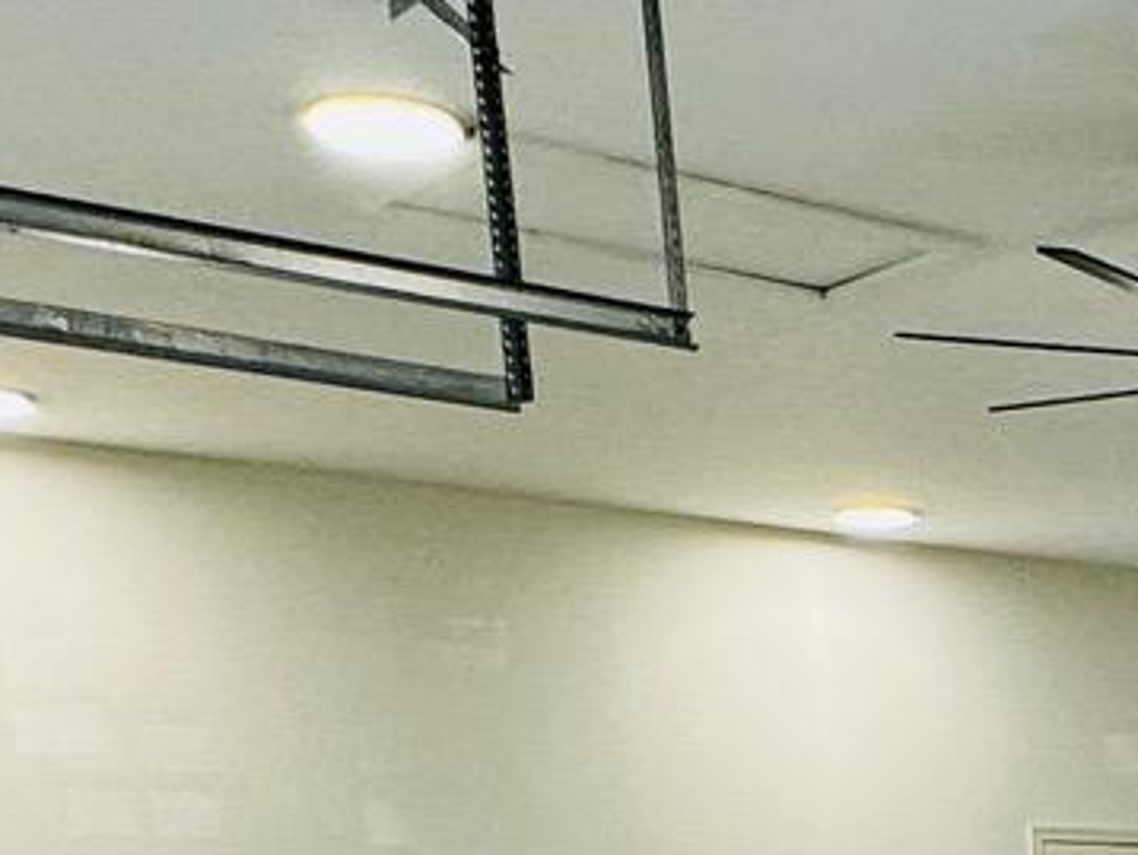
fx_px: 2632
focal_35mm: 80
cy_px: 1678
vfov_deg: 15.2
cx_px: 1389
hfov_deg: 22.4
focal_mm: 2.22
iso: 200
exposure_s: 1/120
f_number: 2.2
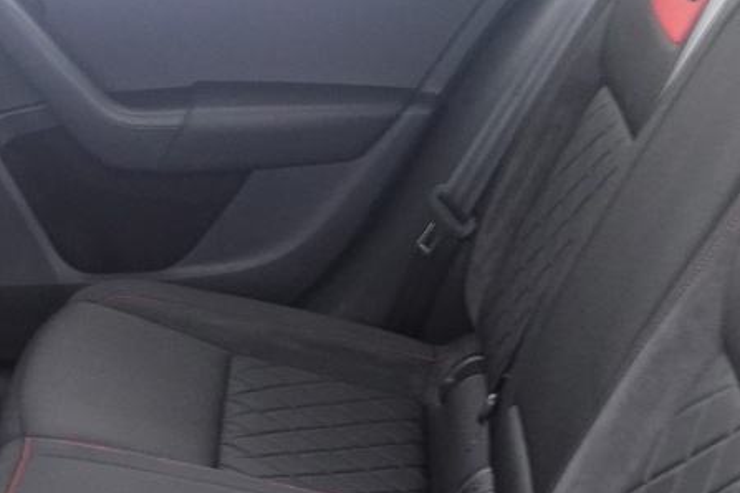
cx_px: 174
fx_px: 1788
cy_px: 597
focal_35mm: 87
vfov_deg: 15.1
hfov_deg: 23.1
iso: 800
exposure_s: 1/10
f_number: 1.8
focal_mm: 9.4
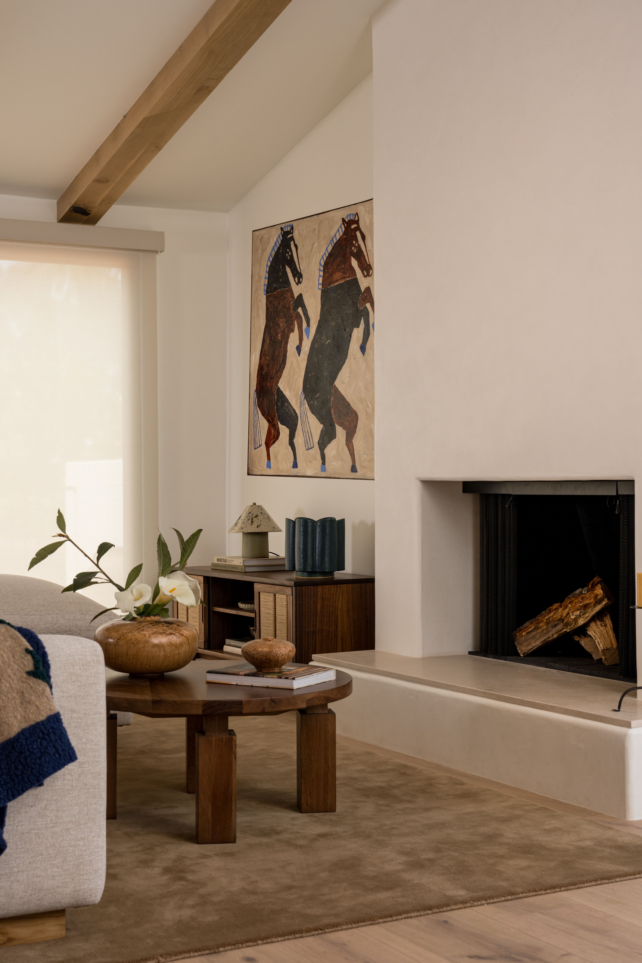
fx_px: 1391
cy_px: 506
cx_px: 308
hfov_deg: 26.0
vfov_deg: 38.2
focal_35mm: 52
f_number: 10
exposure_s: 1/25
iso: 200
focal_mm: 47
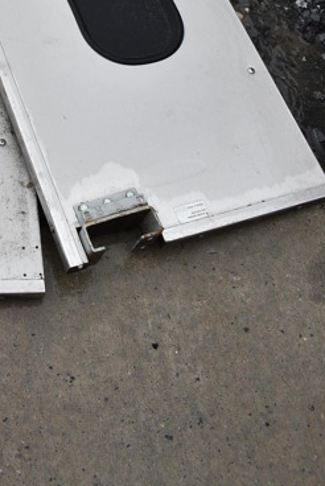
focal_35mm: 67
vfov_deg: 26.5
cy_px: -108
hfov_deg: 19.2
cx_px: -61
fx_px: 906
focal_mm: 18
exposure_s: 1/320
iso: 100
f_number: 9
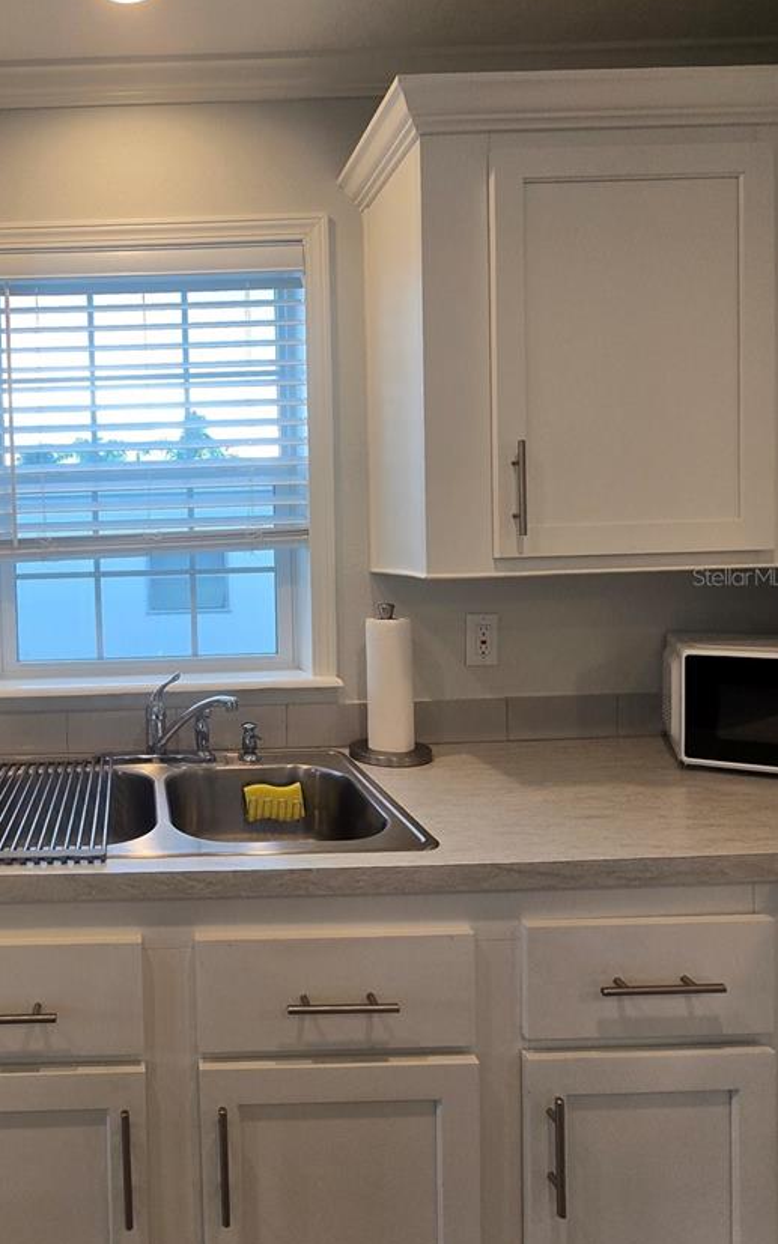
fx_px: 678
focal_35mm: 20
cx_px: 122
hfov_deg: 54.2
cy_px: 576
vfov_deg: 84.9
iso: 50
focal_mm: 2.2
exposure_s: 1/136
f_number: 2.2
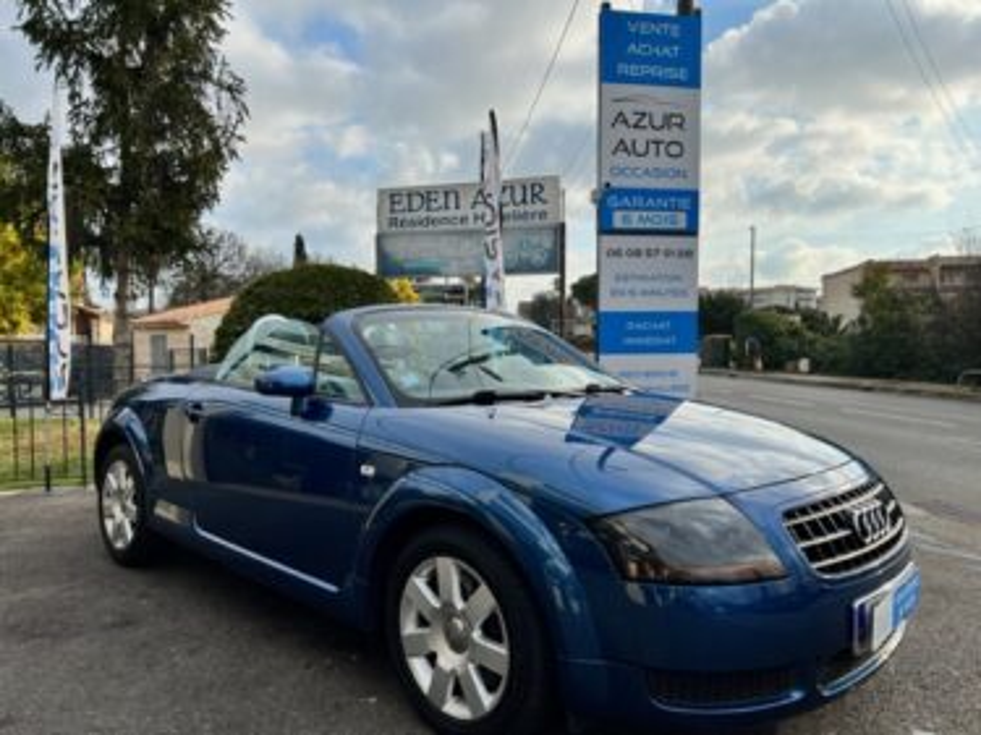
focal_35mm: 26
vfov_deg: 53.0
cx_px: 490
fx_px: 737
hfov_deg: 67.3
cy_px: 368
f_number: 1.5
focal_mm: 5.7
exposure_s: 1/2632
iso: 50
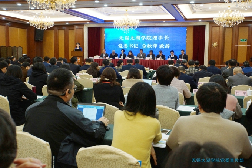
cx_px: 126
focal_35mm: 40
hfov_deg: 48.5
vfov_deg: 33.4
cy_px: 84
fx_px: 280
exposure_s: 1/80
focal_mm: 27
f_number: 4.5
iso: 1600
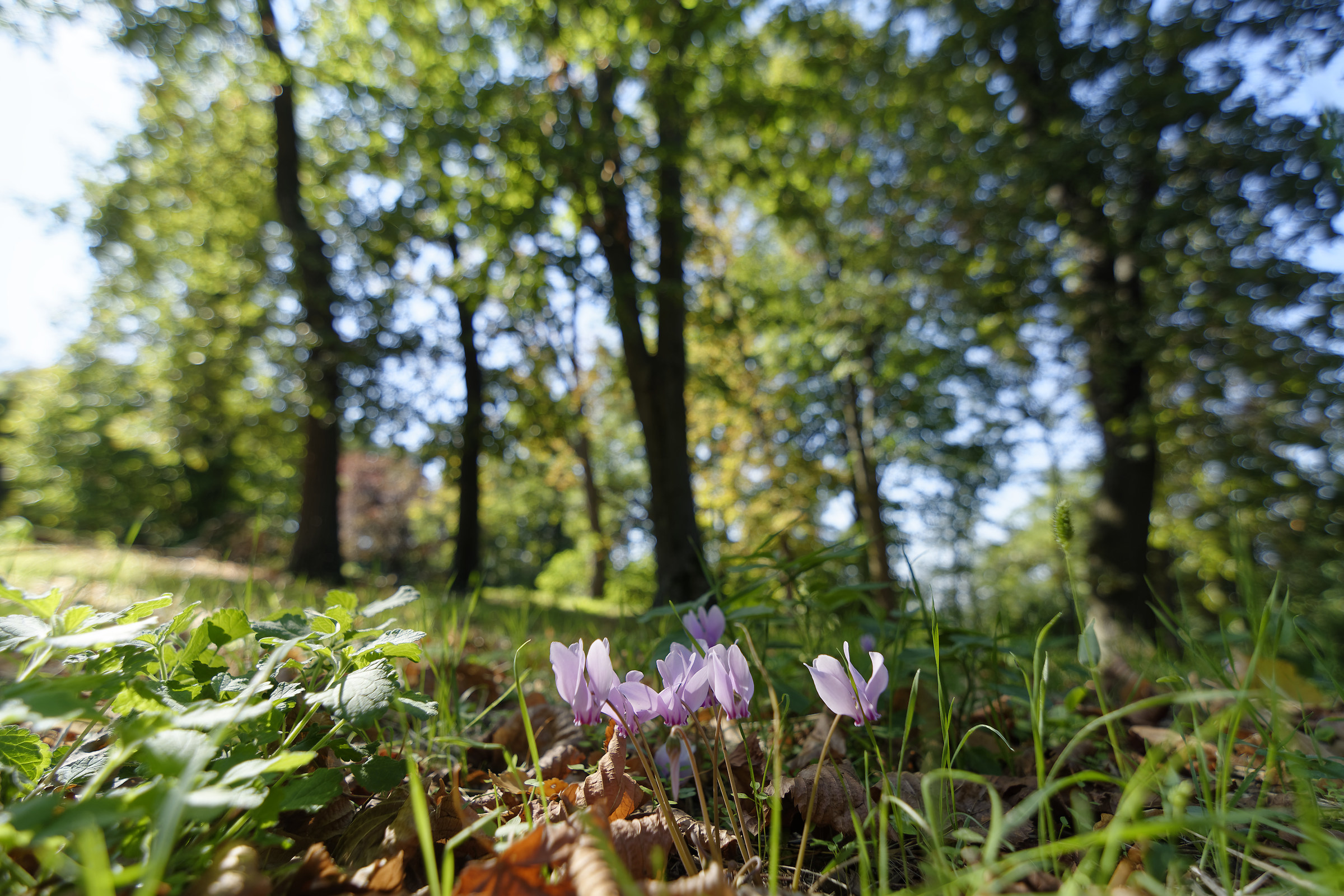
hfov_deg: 95.0
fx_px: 616
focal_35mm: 16
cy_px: 448
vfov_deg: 72.1
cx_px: 672
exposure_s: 1/350
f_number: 2.8
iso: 100
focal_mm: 11
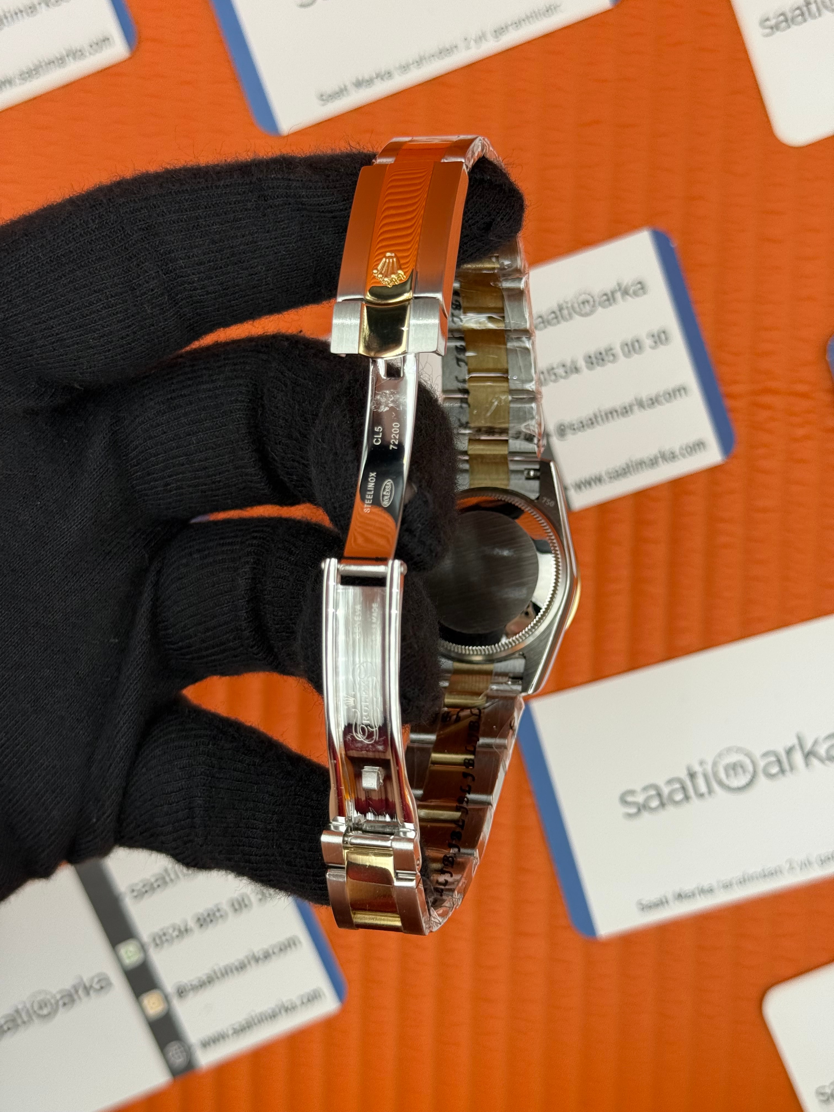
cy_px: 556
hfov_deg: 30.3
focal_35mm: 48
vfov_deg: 39.7
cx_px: 417
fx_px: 1542
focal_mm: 6.76
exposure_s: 1/472
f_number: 1.78
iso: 64
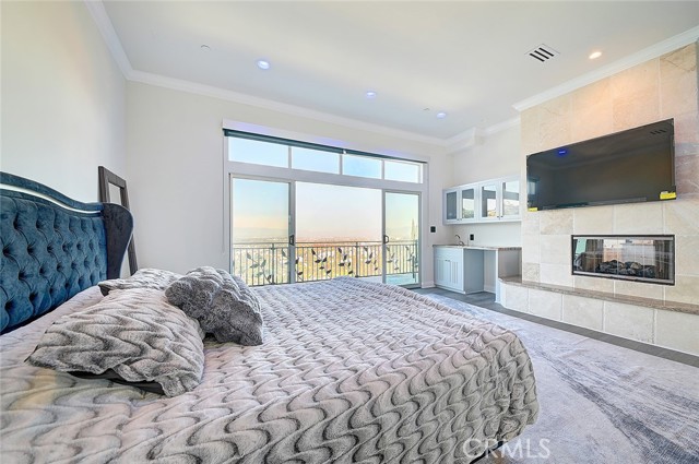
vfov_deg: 85.3
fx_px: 252
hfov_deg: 108.4
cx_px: 350
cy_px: 232
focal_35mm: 13
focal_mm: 13
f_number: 8
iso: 250
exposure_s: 1/15
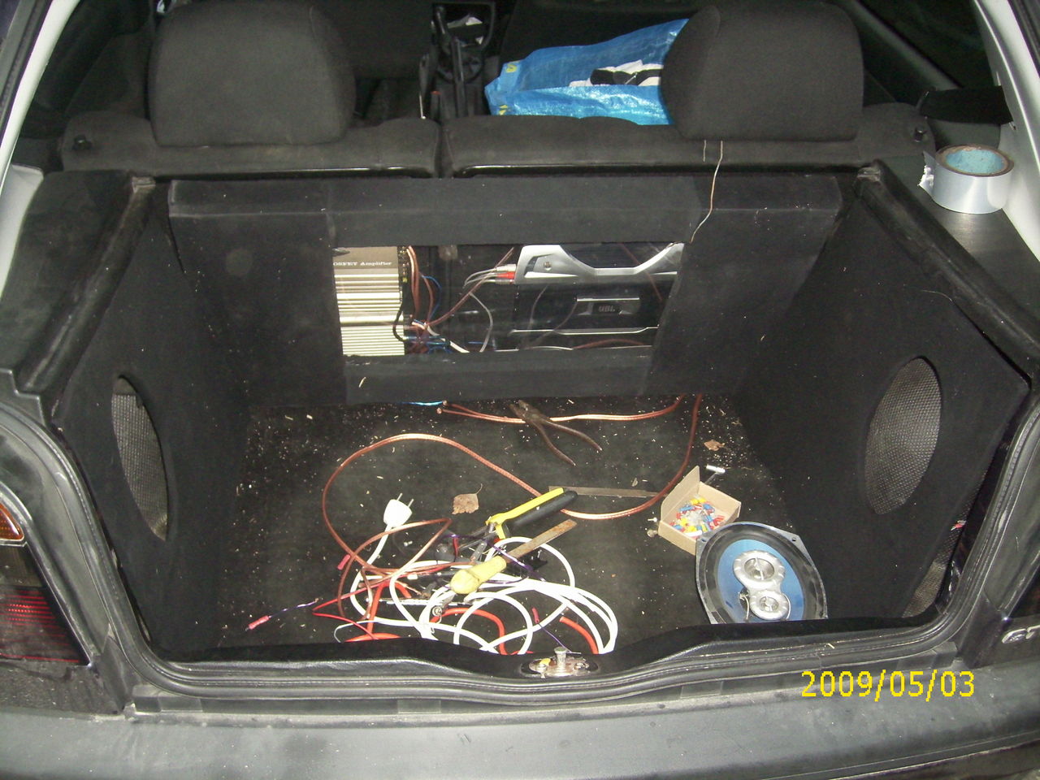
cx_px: 520
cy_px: 390
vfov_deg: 44.2
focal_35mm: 32
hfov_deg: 56.8
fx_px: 961
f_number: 2.9
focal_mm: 5.99
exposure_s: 1/30
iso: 200
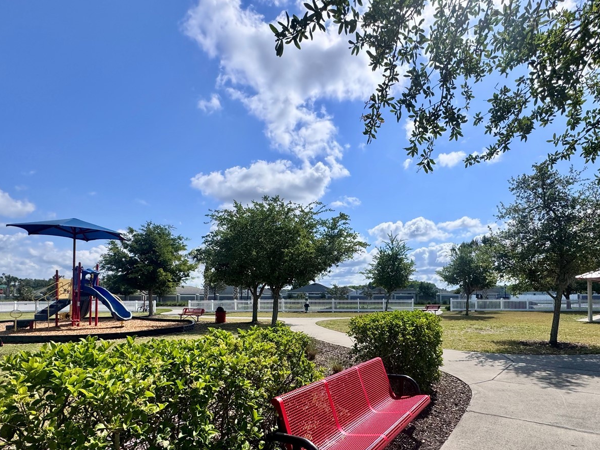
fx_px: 329
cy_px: 286
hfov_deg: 84.0
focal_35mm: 19
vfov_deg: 67.5
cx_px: 348
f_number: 2.2
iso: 50
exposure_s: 1/3390
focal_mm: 2.22
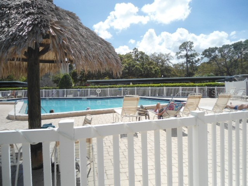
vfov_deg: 53.1
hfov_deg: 67.3
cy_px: 93
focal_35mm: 26
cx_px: 124
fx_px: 186
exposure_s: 1/1500
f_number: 8
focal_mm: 4.7
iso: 80
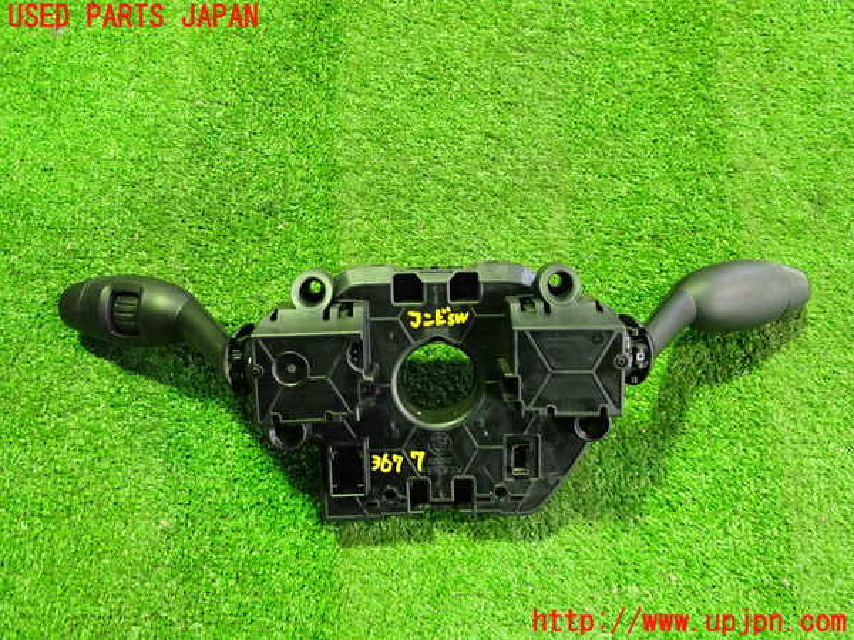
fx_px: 740
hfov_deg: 60.0
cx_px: 427
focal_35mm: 30
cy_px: 320
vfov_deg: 46.8
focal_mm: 5.4
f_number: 2.3
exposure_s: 1/20
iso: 800
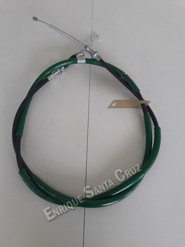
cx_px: 92
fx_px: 200
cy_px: 124
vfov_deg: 63.4
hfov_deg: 49.7
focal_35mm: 28
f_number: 1.9
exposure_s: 1/40
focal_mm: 3.7
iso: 40
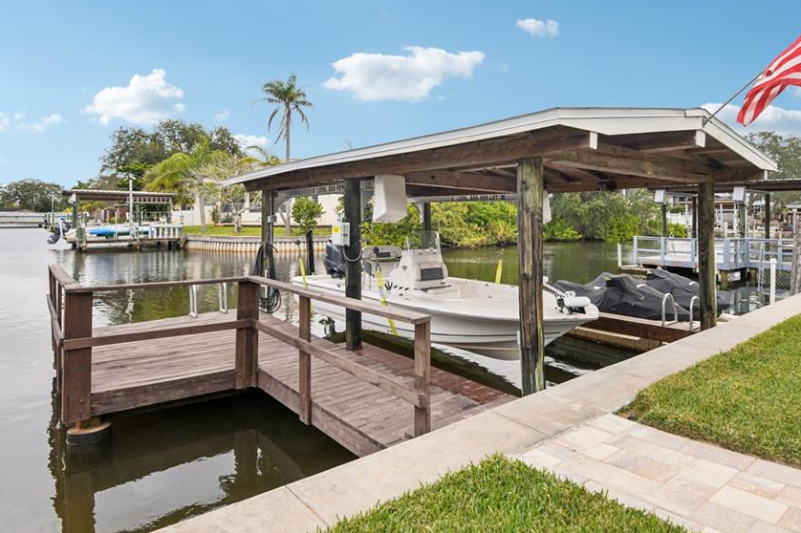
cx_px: 456
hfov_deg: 78.2
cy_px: 227
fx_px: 489
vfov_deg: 56.9
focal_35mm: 22
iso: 400
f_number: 8
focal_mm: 18
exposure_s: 1/320
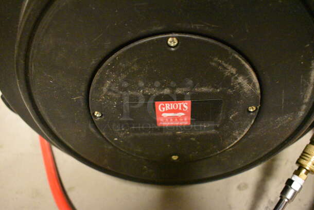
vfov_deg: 48.0
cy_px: 105
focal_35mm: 27
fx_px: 236
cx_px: 157
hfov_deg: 67.3
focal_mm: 18
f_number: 3.5
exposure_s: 1/60
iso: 12800
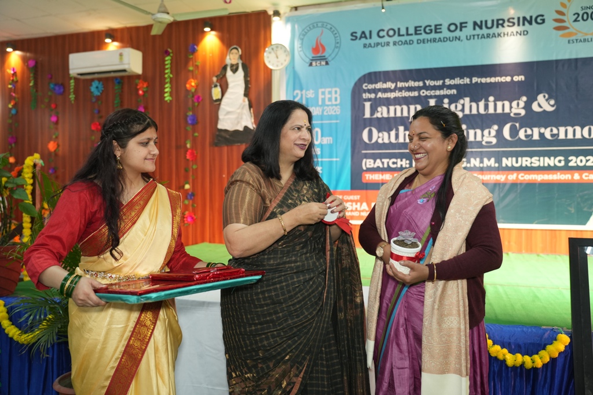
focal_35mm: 31
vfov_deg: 42.3
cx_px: 296
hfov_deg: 60.3
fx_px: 511
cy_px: 198
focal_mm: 31
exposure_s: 1/100
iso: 1250
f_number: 2.8
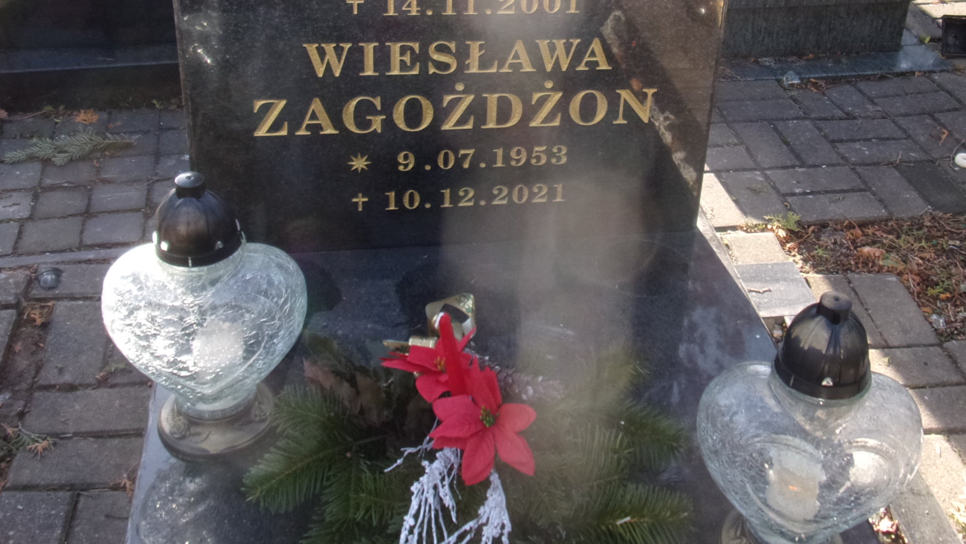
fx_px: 1076
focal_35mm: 42
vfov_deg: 27.7
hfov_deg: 48.2
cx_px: 560
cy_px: 102
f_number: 3.3
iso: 80
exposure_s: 1/140
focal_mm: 4.3
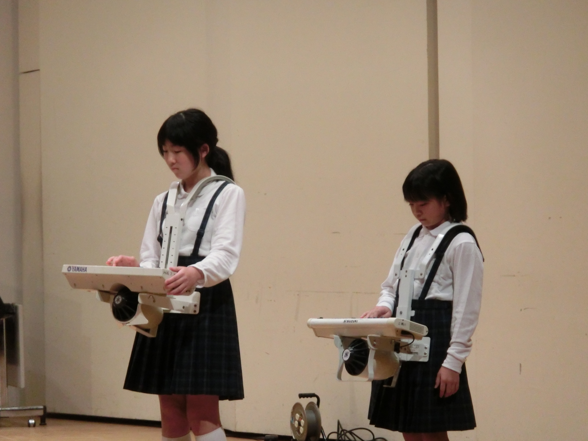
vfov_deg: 6.2
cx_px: 294
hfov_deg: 8.2
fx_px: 4077
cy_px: 220
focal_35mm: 240
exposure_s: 1/125
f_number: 5.8
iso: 800
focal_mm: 42.43
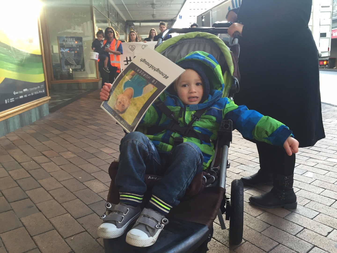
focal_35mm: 29
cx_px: 168
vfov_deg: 48.2
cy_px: 126
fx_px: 282
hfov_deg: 61.7
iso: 32
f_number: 2.2
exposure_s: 1/33
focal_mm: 4.15
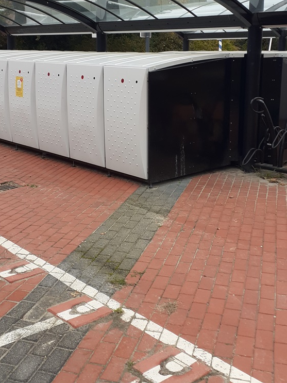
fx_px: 498
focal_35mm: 45
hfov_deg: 32.2
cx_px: 139
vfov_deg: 41.8
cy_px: 147
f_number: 1.9
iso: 40
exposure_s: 1/262
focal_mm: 3.6
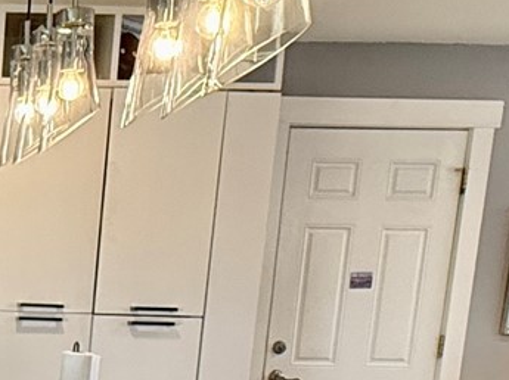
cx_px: -263
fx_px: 1146
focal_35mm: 78
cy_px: 499
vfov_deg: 17.6
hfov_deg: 21.0
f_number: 2.2
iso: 320
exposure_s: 1/120
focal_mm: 2.22
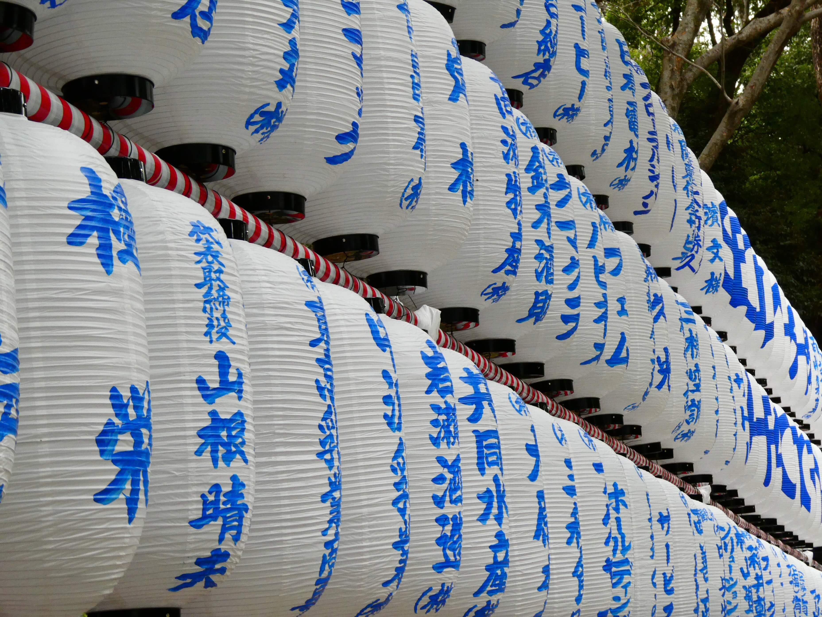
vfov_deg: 15.1
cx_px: 411
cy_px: 308
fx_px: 2327
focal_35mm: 98
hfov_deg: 20.0
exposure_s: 1/80
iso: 250
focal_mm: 17.5
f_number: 5
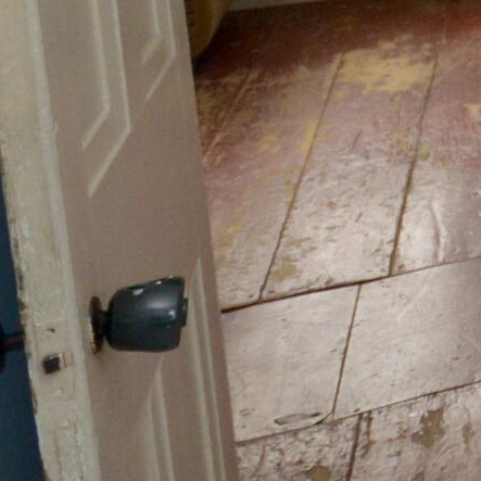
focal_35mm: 95
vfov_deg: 16.8
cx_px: 1495
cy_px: -213
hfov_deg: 10.9
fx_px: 1492
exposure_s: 1/60
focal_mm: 11
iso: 800
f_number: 4.2
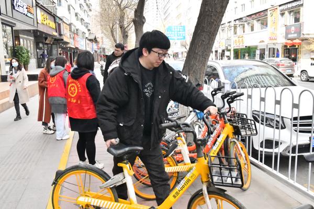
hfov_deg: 60.3
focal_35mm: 31
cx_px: 157
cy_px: 104
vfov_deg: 42.3
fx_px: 270
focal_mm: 26
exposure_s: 1/1000
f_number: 16
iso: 16000
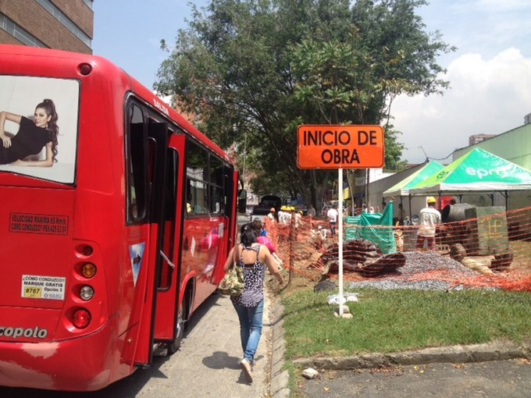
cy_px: 199
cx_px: 266
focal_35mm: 35
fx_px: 537
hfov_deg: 52.6
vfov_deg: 40.7
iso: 50
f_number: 2.4
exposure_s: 1/1151
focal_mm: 4.28
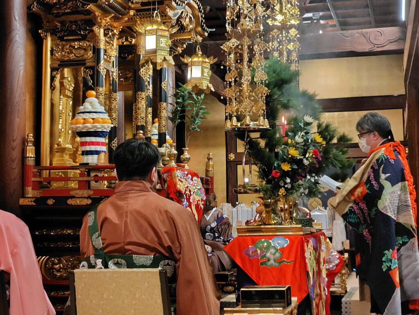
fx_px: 278
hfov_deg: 73.9
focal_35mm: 23
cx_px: 210
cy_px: 158
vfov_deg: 58.9
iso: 1905
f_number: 1.9
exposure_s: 1/100
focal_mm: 5.6
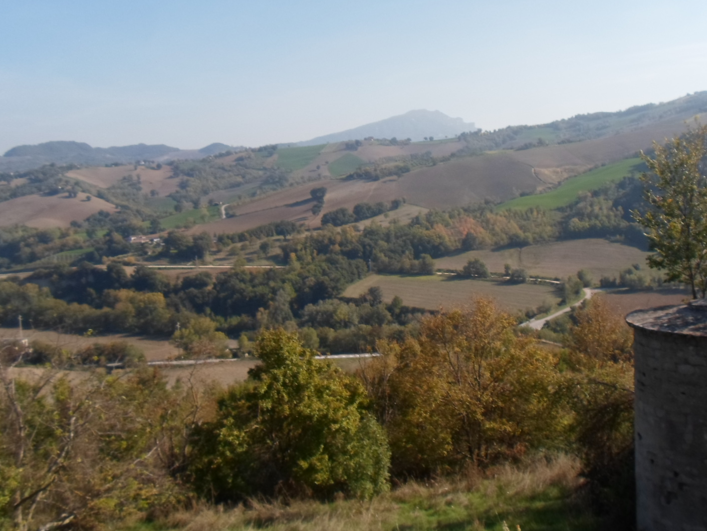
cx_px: 468
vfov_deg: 40.5
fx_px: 715
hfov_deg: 51.7
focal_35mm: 35
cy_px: 211
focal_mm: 4.5
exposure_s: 1/90
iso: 80
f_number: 9.2
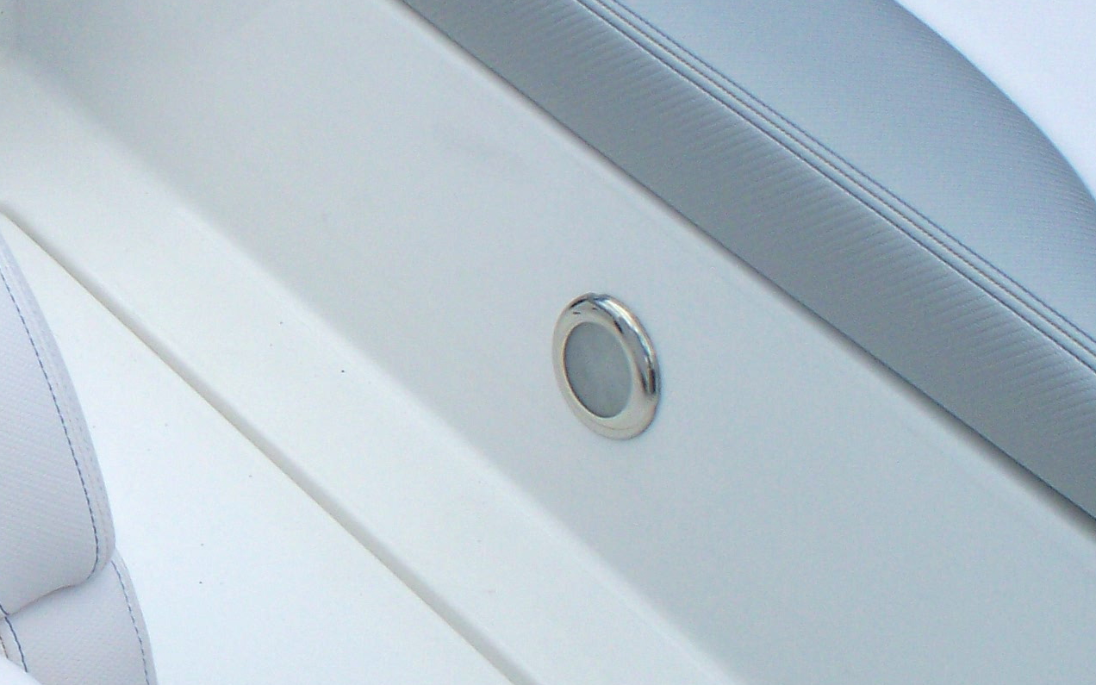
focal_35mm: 120
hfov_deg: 16.8
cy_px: 98
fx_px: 3584
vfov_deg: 10.9
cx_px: -118
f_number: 5
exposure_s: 1/500
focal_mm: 7.54
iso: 64
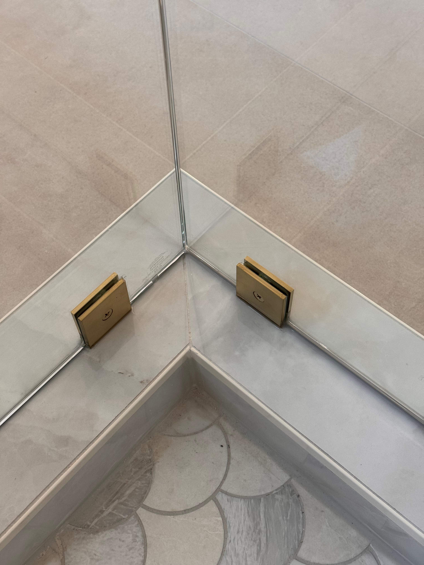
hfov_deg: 30.3
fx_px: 784
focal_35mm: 48
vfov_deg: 39.7
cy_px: 282
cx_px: 212
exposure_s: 1/60
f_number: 1.78
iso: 160
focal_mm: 6.76
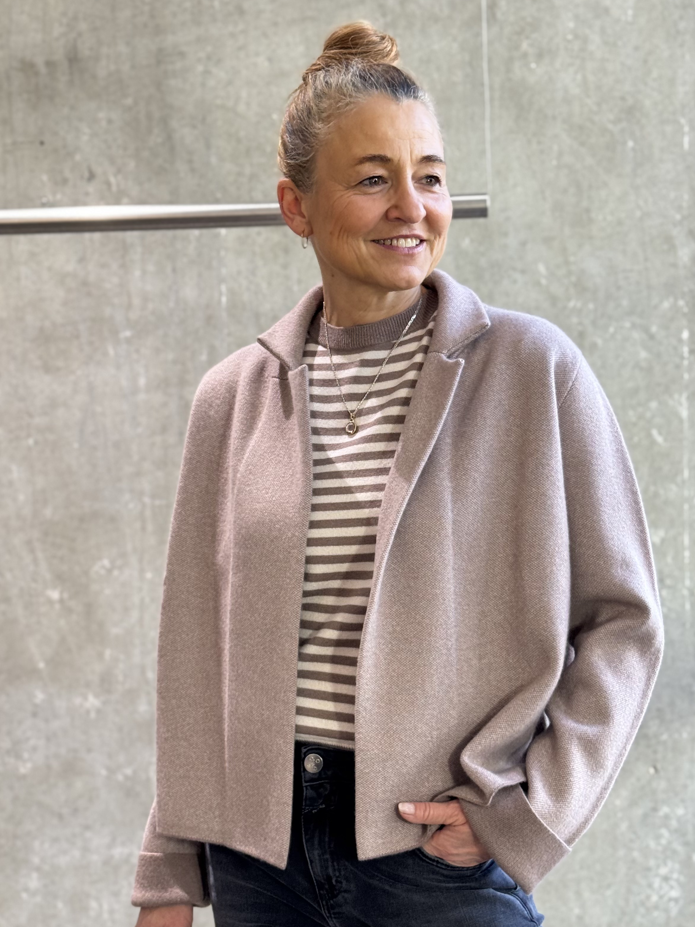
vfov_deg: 31.2
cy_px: 457
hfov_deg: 23.6
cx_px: 335
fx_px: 1660
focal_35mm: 62
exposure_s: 1/100
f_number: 1.78
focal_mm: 6.76
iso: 125
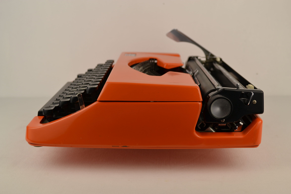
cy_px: 97
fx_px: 364
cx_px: 146
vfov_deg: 29.9
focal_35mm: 45
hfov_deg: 43.6
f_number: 5.6
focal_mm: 30
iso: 160
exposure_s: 1/125
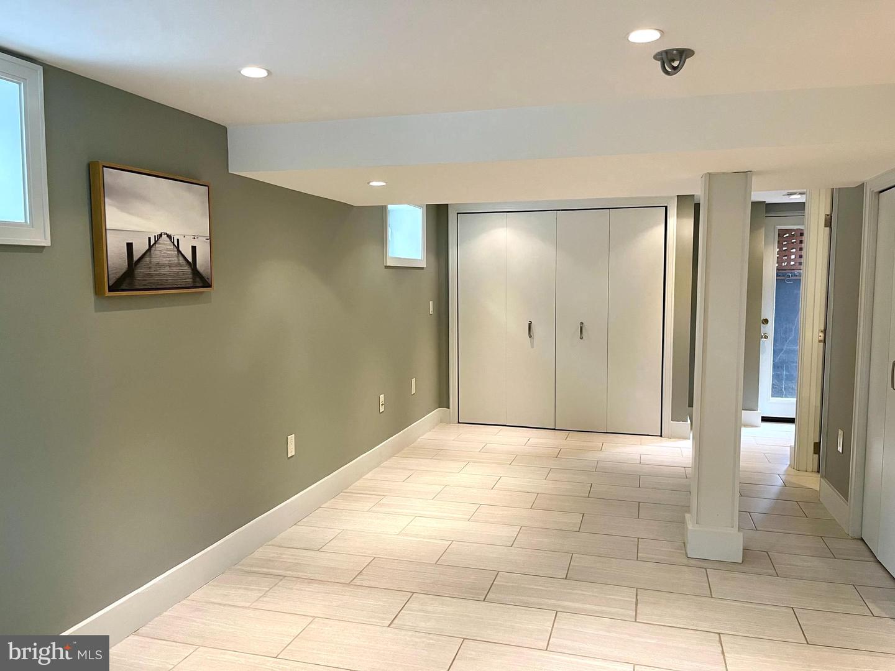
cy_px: 336
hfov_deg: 69.4
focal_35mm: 25
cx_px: 448
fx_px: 646
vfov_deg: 54.9
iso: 320
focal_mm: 5.1
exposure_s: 1/60
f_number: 1.6
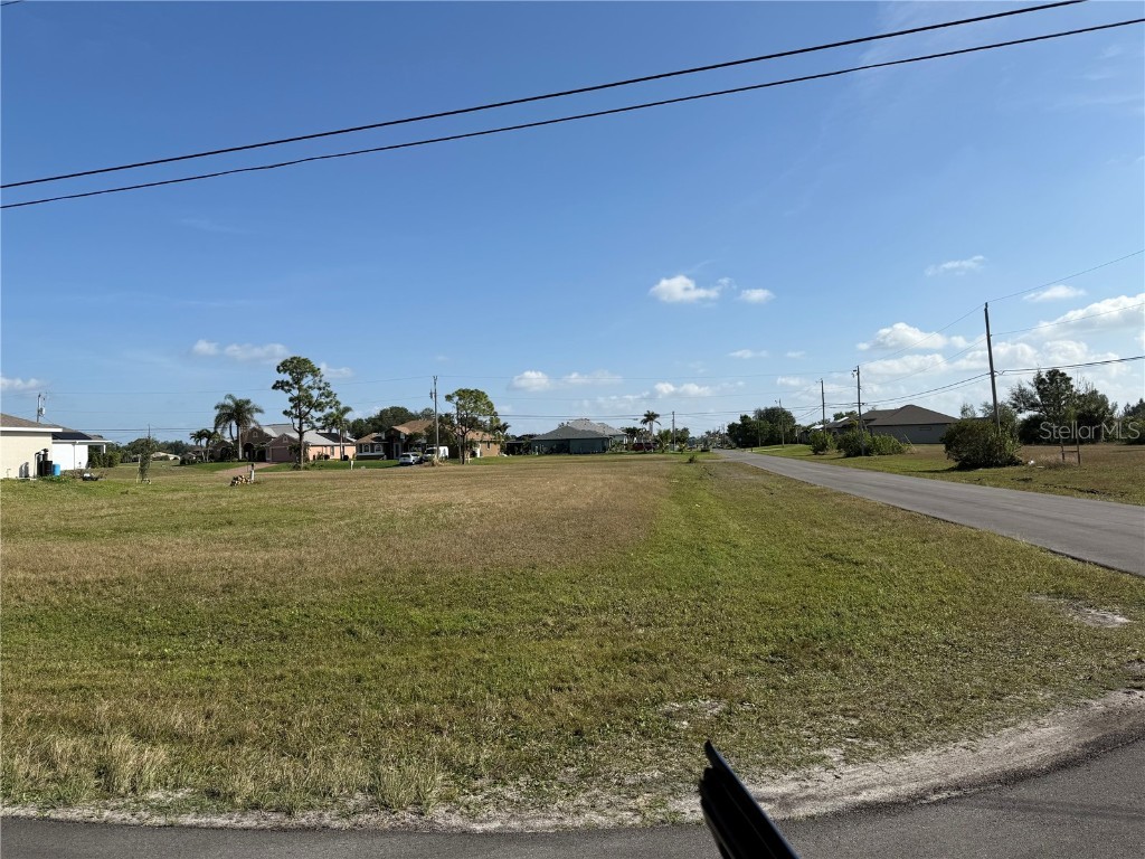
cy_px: 430
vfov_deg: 56.8
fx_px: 794
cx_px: 572
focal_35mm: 24
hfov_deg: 71.6
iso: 80
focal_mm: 6.76
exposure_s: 1/6711
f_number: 1.78
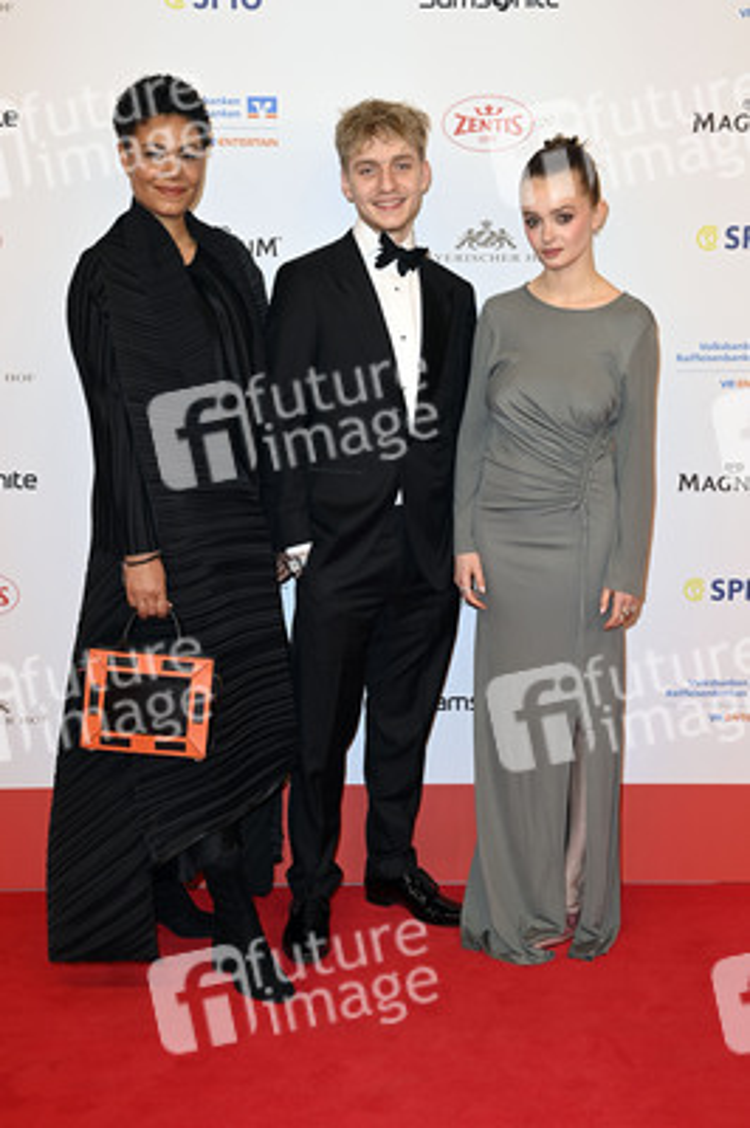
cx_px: 375
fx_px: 1565
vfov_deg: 39.6
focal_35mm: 50
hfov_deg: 26.9
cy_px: 564
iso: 640
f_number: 7.1
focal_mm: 50
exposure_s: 1/200
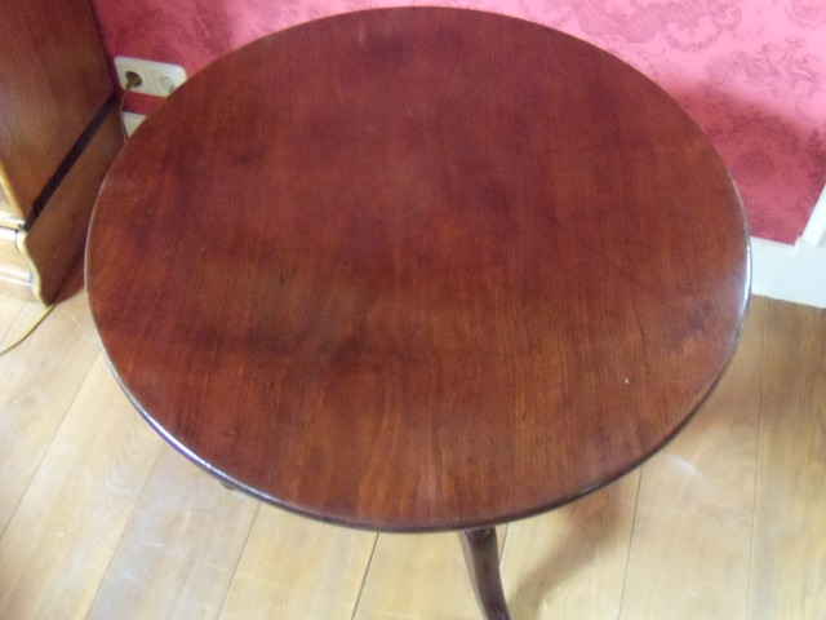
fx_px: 859
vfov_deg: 39.7
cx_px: 413
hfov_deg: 51.4
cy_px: 310
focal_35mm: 36
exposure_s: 1/4
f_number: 3.6
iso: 800
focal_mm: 6.4
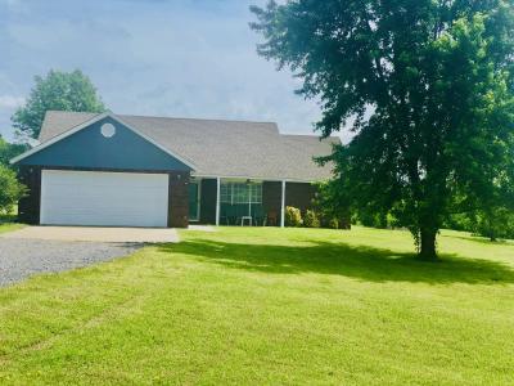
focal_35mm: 52
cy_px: 193
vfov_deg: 28.0
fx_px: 772
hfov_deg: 36.8
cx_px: 257
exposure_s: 1/1066
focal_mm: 6
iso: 16
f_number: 2.4
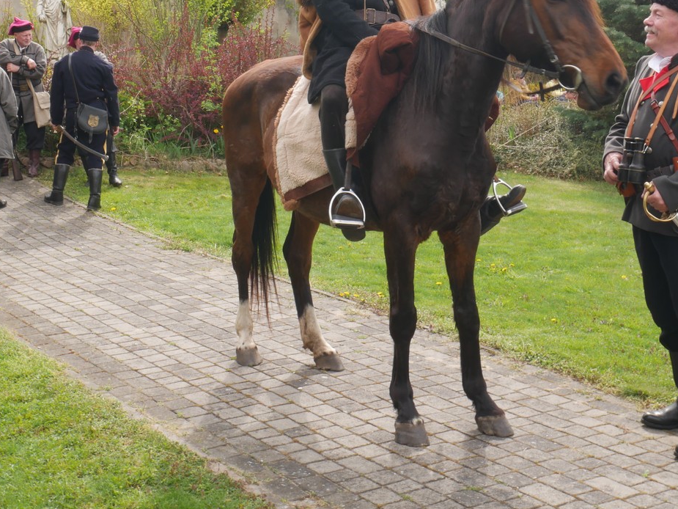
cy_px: 158
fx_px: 1097
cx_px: 283
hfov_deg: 34.3
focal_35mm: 56
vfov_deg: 25.9
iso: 200
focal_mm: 18
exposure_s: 1/25
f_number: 18
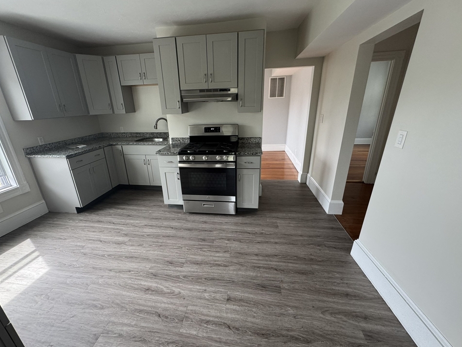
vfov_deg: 81.7
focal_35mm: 15
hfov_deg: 98.1
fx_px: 200
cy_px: 175
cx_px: 217
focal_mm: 2.22
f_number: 2.2
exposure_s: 1/99
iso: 160
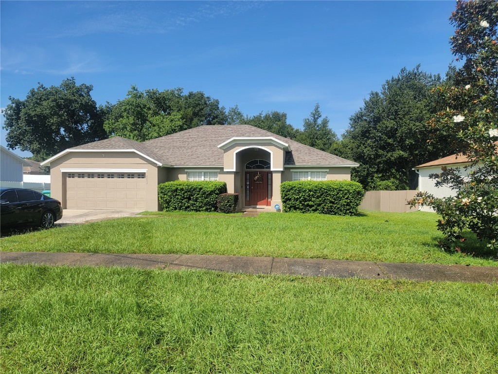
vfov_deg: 56.8
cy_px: 187
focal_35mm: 24
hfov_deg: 71.6
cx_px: 249
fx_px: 345
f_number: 1.8
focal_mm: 6.7
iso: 16
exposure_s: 1/919
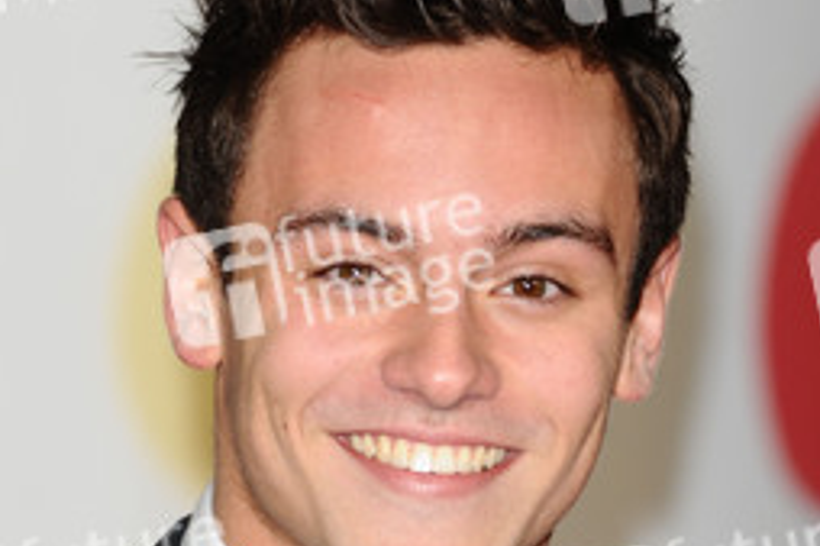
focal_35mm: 473
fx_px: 10767
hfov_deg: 4.4
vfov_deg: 2.9
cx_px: 425
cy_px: 433
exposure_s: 1/160
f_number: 4.5
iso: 320
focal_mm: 200
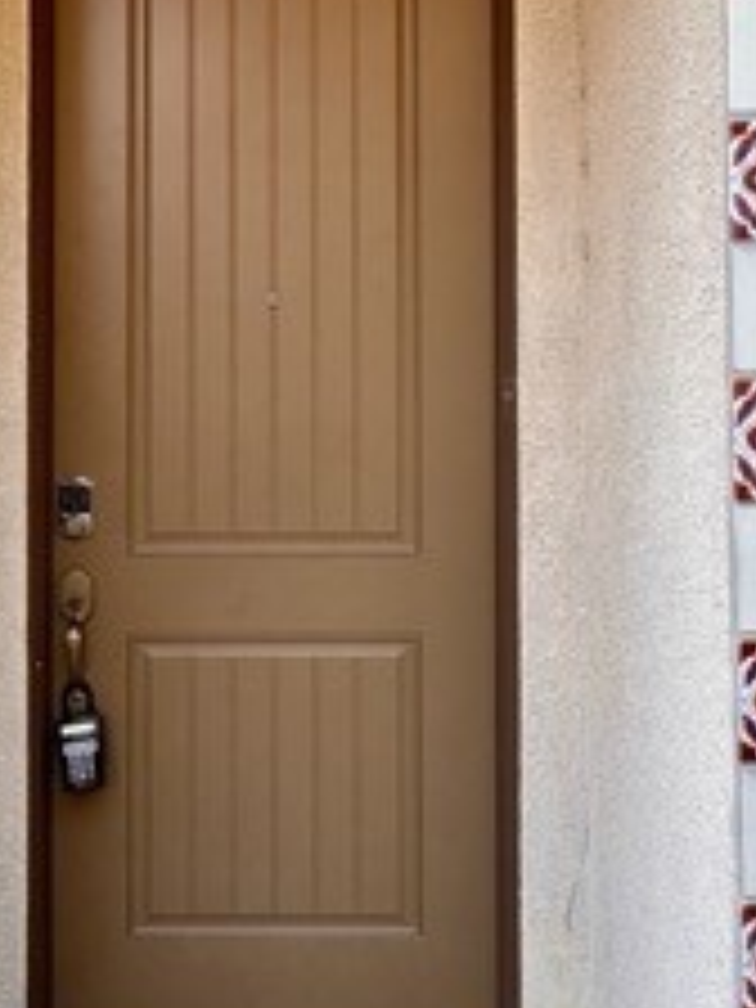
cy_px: 328
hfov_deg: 35.8
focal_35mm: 40
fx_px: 1165
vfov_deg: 46.0
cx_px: 297
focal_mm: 2.22
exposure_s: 1/120
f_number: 2.2
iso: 64
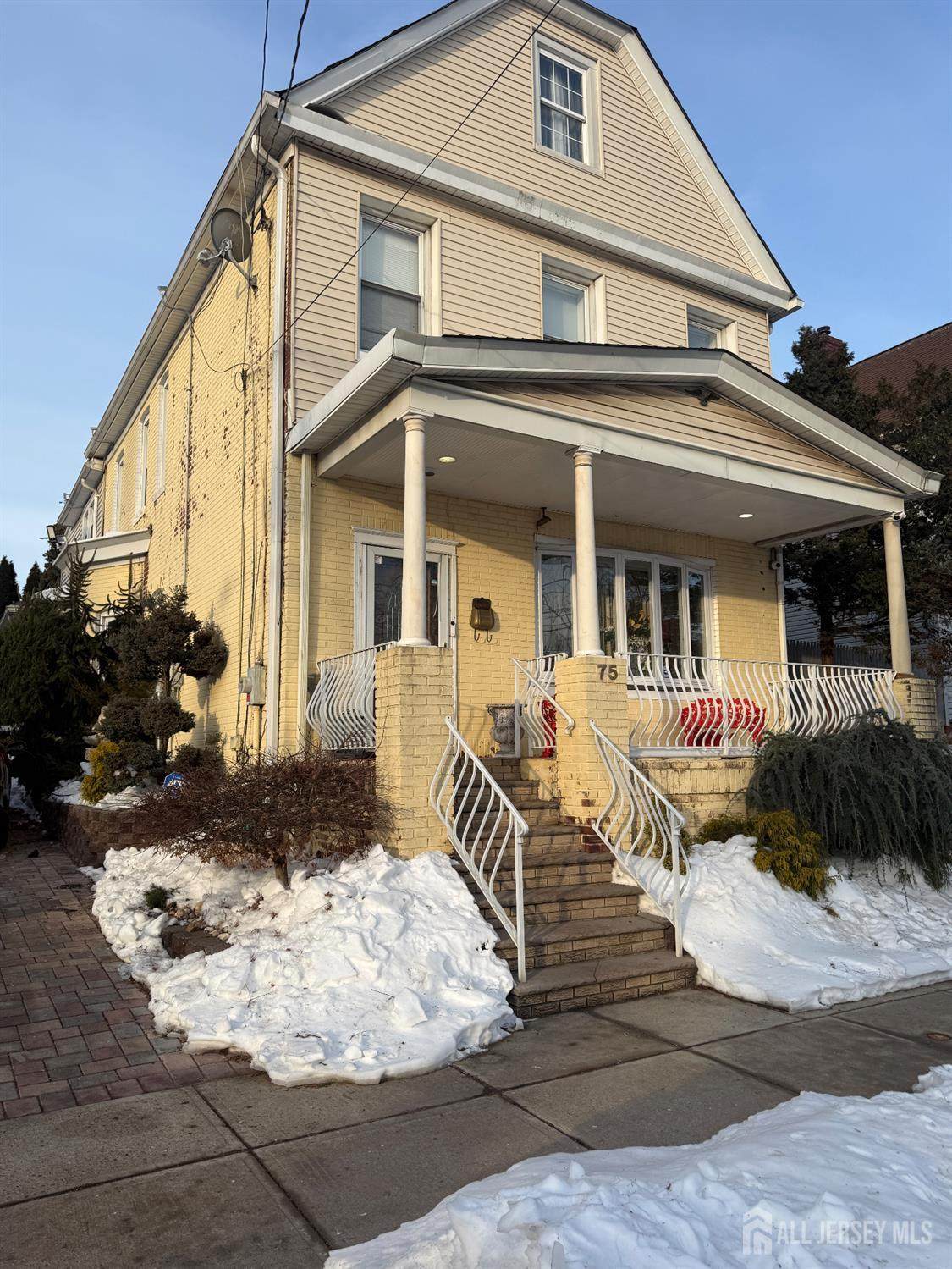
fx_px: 880
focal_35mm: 24
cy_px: 634
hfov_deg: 56.8
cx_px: 476
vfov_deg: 71.6
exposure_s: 1/2232
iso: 80
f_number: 1.78
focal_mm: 6.76
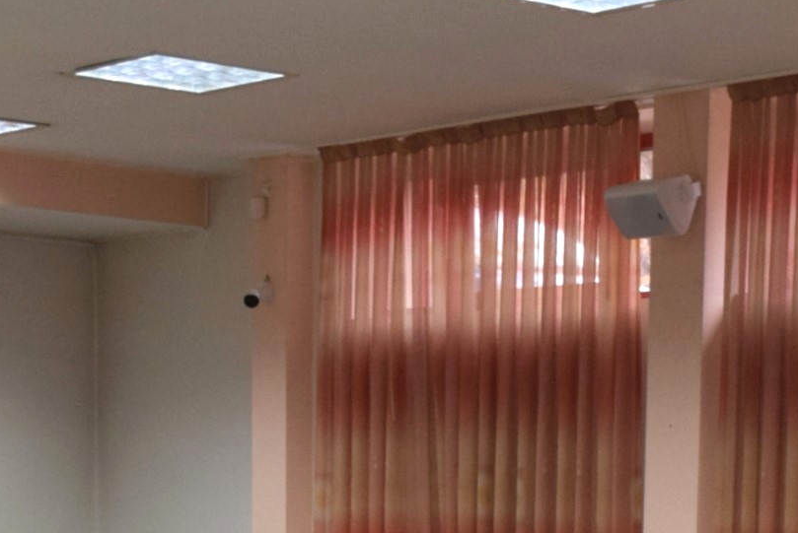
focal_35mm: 111
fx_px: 2463
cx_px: 556
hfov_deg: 18.3
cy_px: 951
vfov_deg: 11.5
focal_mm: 20
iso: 900
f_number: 5
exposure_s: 1/80
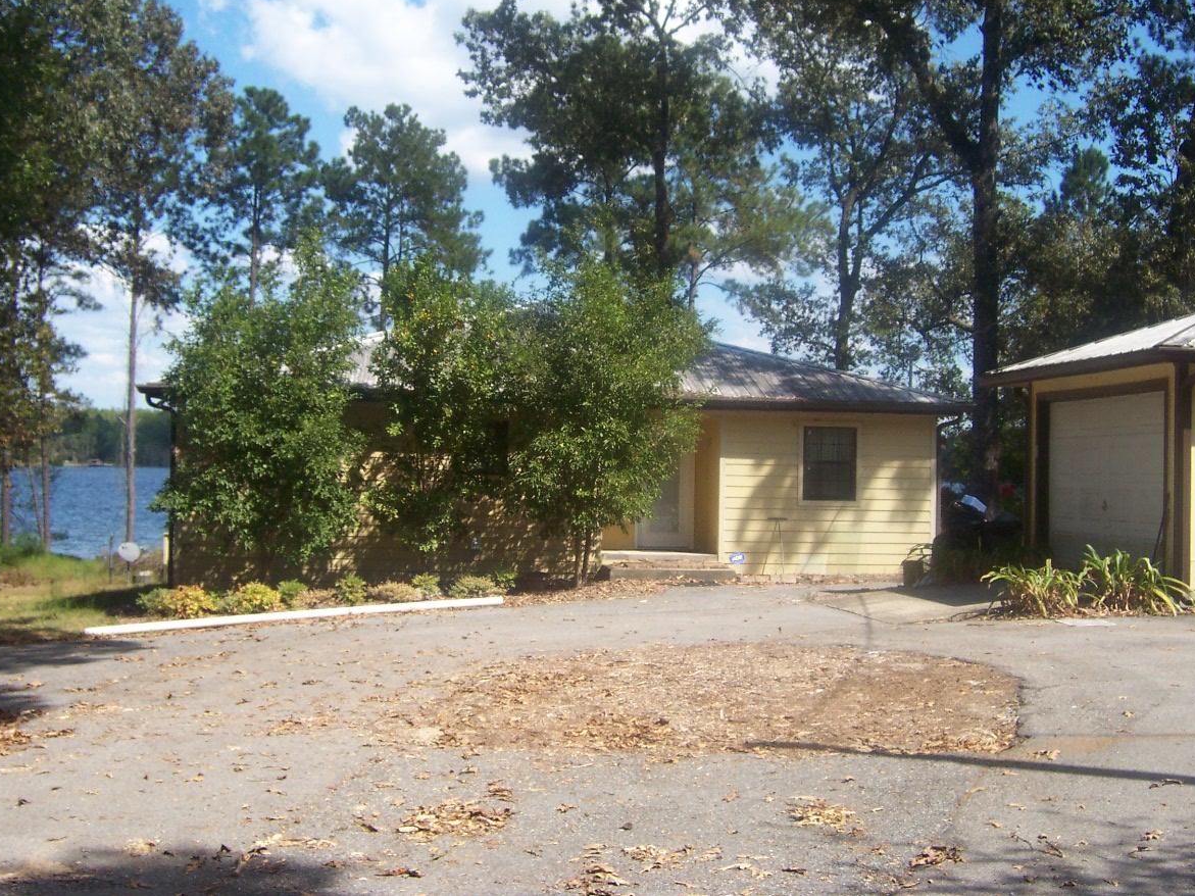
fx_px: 1415
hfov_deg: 45.8
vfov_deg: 35.1
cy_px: 438
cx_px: 588
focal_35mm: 41
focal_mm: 6.7
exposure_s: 1/500
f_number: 4.8
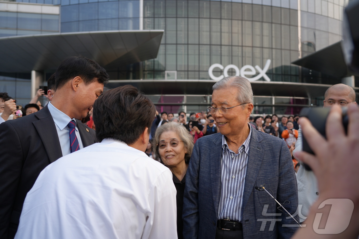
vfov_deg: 45.0
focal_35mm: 29
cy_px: 120
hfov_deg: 63.7
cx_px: 180
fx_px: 289
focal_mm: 29
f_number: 4
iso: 160
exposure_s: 1/160
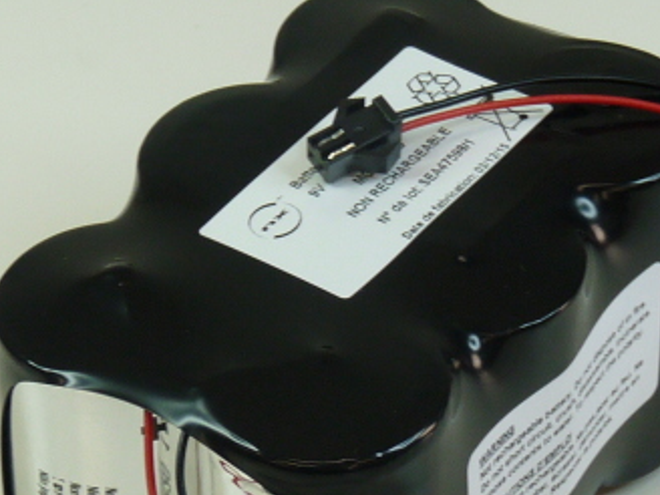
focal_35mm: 234
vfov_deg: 6.3
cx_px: 354
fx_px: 4462
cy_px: 360
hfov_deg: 8.5
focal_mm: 12.4
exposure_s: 1/50
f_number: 3.4
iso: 100
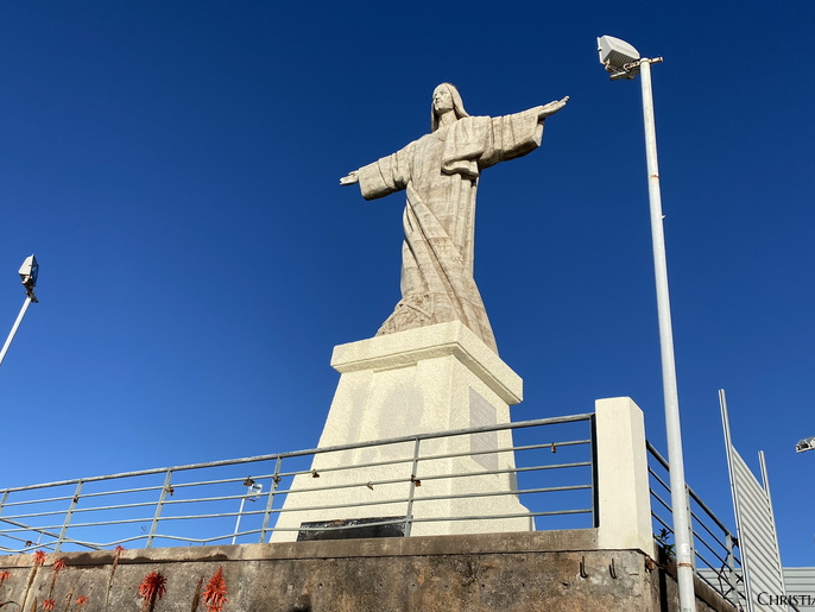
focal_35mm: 30
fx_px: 707
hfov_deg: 59.9
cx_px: 411
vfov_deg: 46.8
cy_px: 275
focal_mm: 4.25
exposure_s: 1/4608
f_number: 1.8
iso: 32
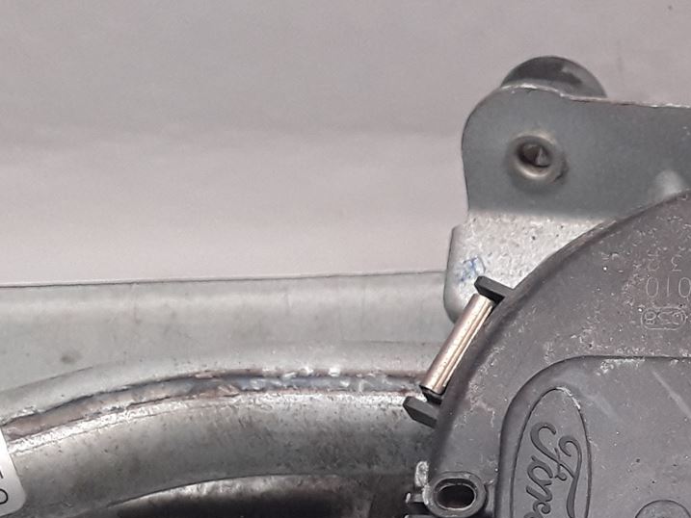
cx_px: 817
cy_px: 524
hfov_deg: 22.6
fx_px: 1597
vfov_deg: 18.0
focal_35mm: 80
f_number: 1.9
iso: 80
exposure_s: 1/100
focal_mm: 2.91
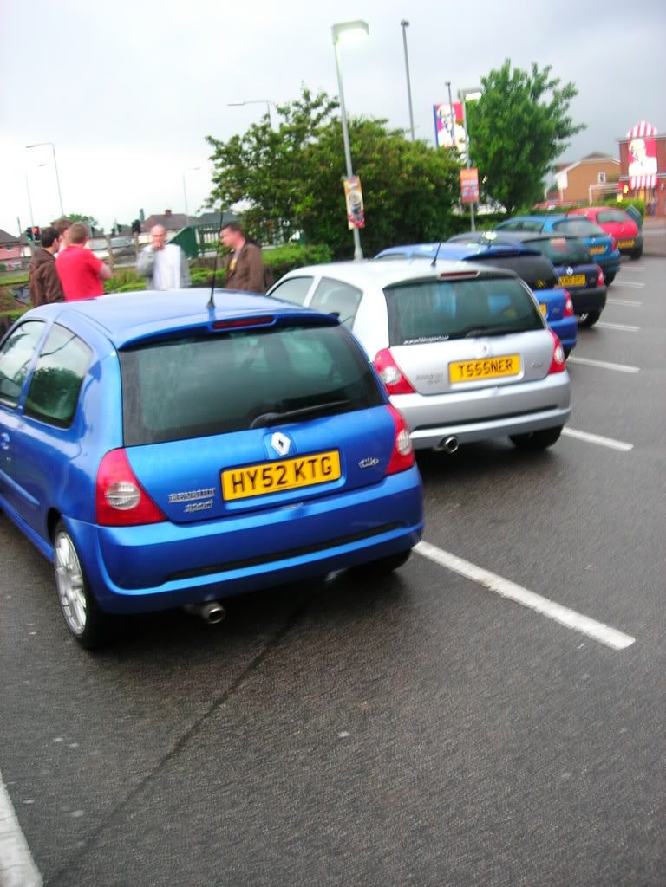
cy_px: 444
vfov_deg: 49.0
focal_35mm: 38
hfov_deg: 37.7
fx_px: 975
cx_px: 333
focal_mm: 7.8
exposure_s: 1/5.8
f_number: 2.8
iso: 64
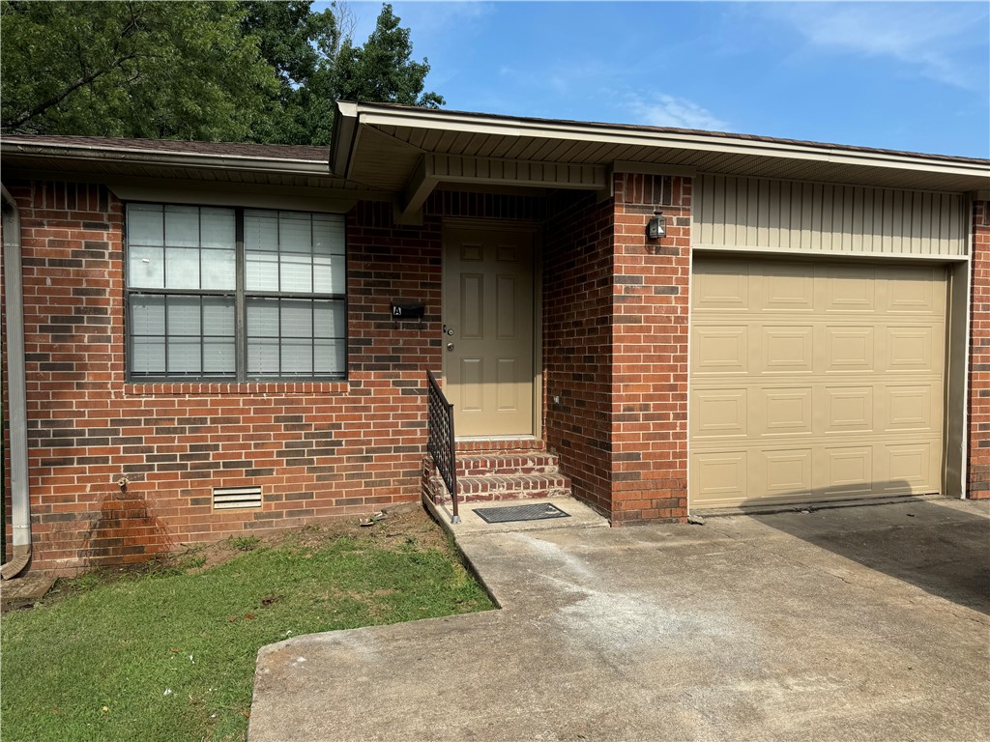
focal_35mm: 24
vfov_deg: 56.8
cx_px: 495
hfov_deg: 71.6
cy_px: 371
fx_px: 686
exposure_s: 1/3597
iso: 80
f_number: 1.78
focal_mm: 6.76
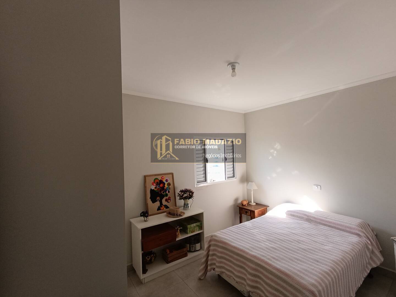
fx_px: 183
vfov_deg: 78.1
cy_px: 148
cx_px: 198
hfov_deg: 94.5
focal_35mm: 16
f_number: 2.2
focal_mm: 1.65
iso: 100
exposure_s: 1/120
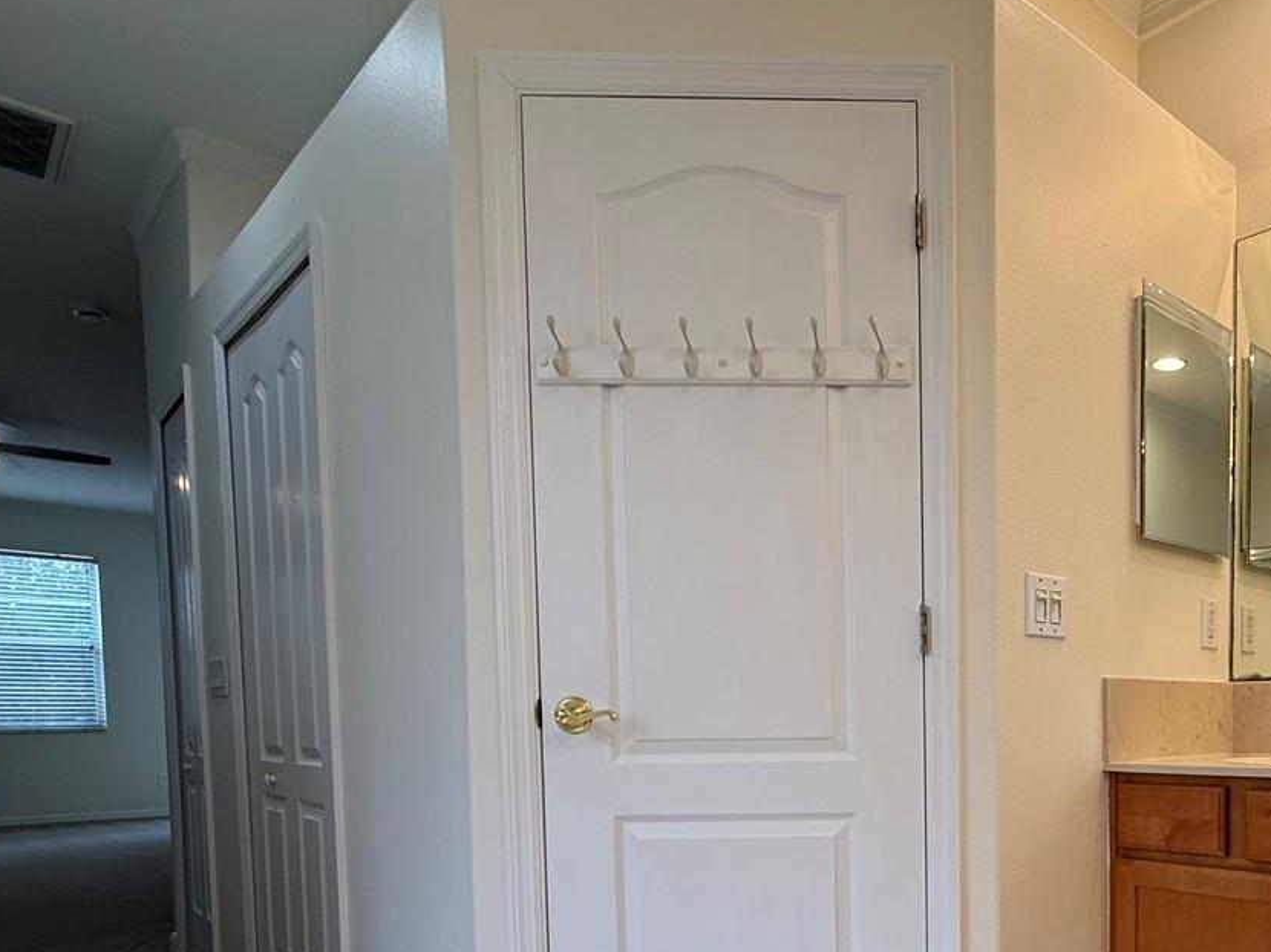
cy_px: 773
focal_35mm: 27
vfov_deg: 48.2
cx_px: 988
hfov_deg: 60.9
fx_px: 991
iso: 80
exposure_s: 1/120
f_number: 2.2
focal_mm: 2.22
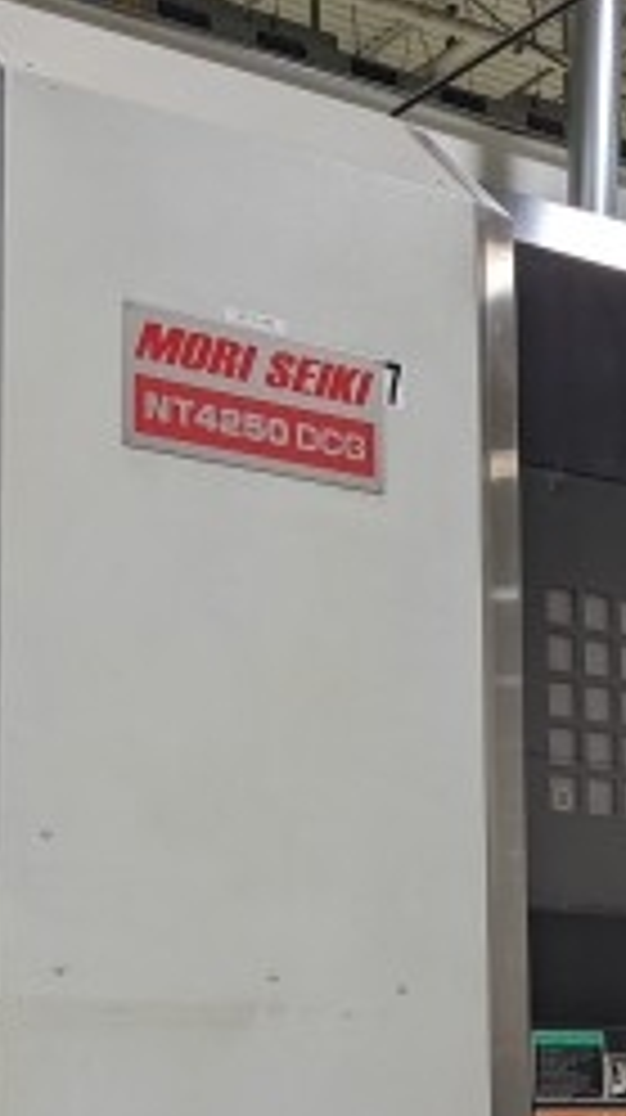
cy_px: 814
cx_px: 423
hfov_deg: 15.8
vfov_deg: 27.6
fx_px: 2249
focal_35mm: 76
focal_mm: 4.38
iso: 80
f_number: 1.73
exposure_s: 1/60
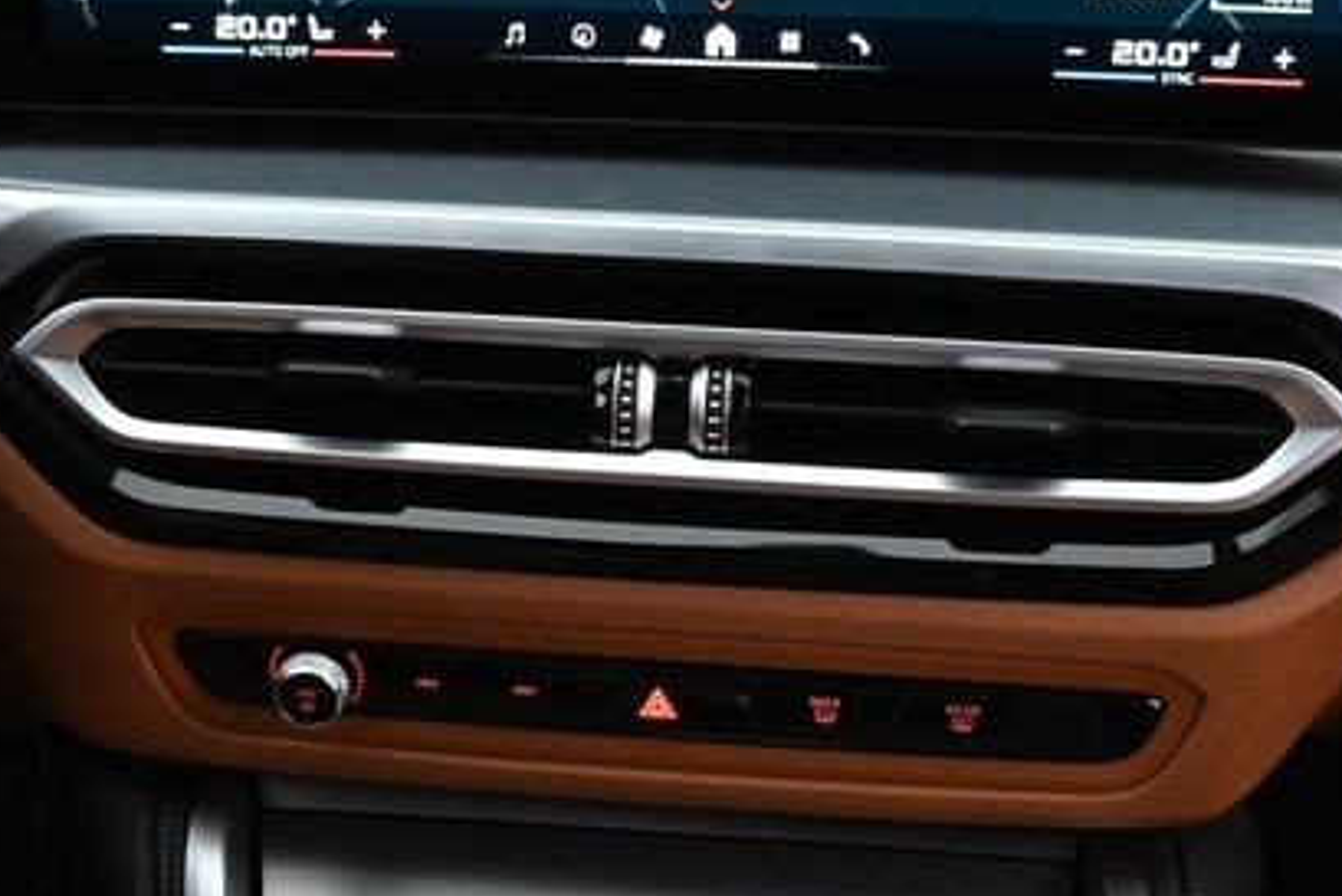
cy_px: 788
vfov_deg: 14.3
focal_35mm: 95
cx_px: 505
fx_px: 3542
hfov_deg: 21.4
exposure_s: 1/30
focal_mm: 16
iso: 1600
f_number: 3.5
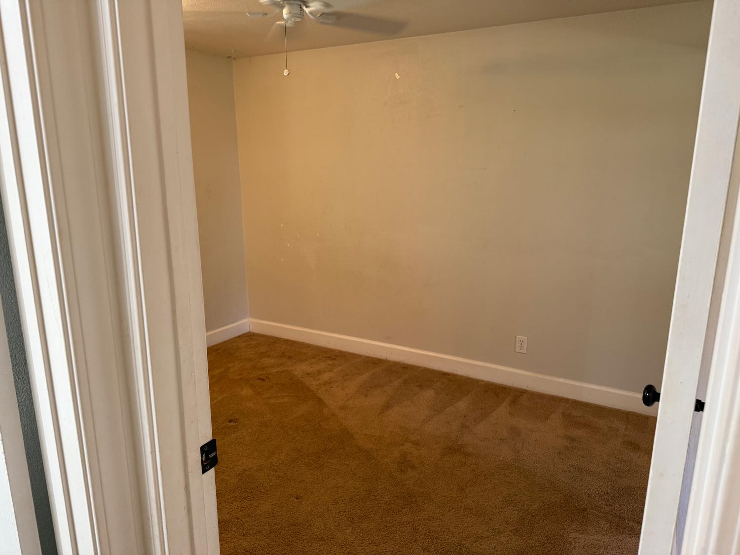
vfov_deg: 56.8
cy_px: 278
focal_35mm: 24
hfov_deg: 71.6
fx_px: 513
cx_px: 370
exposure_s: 1/60
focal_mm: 6.76
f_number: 1.78
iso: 200
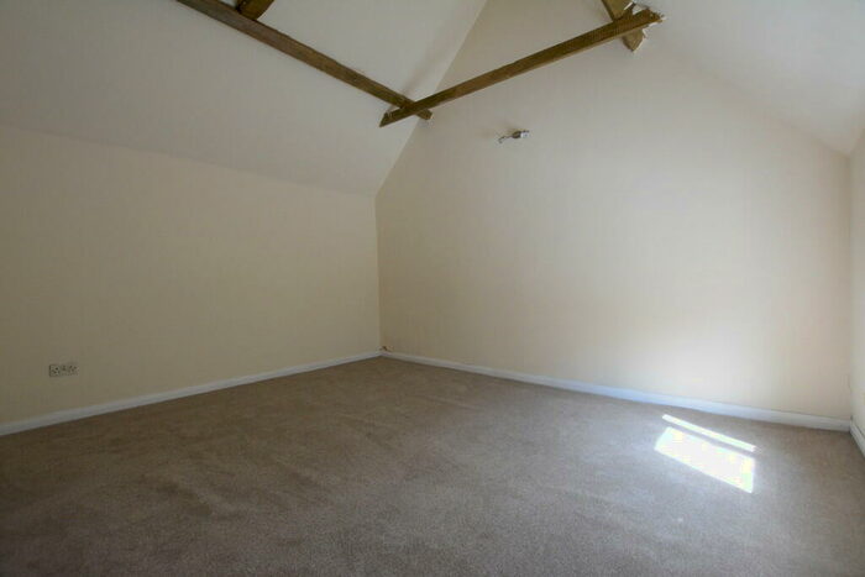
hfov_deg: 100.4
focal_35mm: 15
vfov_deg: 77.4
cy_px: 288
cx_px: 432
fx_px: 360
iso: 1600
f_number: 6.3
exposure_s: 1/160
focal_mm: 10
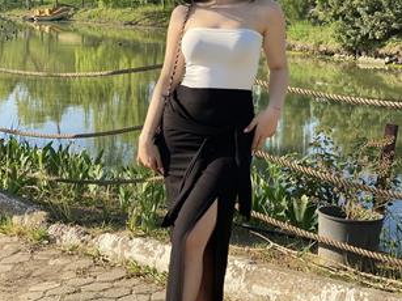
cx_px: 200
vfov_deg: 21.0
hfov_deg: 27.8
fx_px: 813
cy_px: 145
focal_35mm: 70
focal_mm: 6
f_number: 2
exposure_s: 1/410
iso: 20
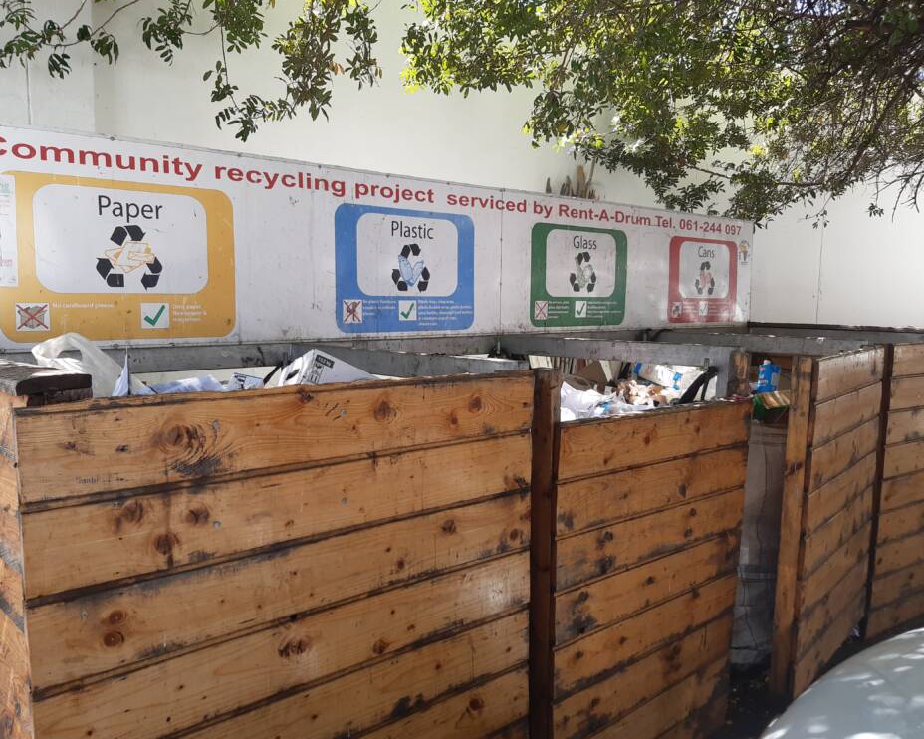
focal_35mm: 28
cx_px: 430
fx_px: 766
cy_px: 372
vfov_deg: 51.5
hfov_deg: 62.2
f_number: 1.7
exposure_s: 1/225
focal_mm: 3.92
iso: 40
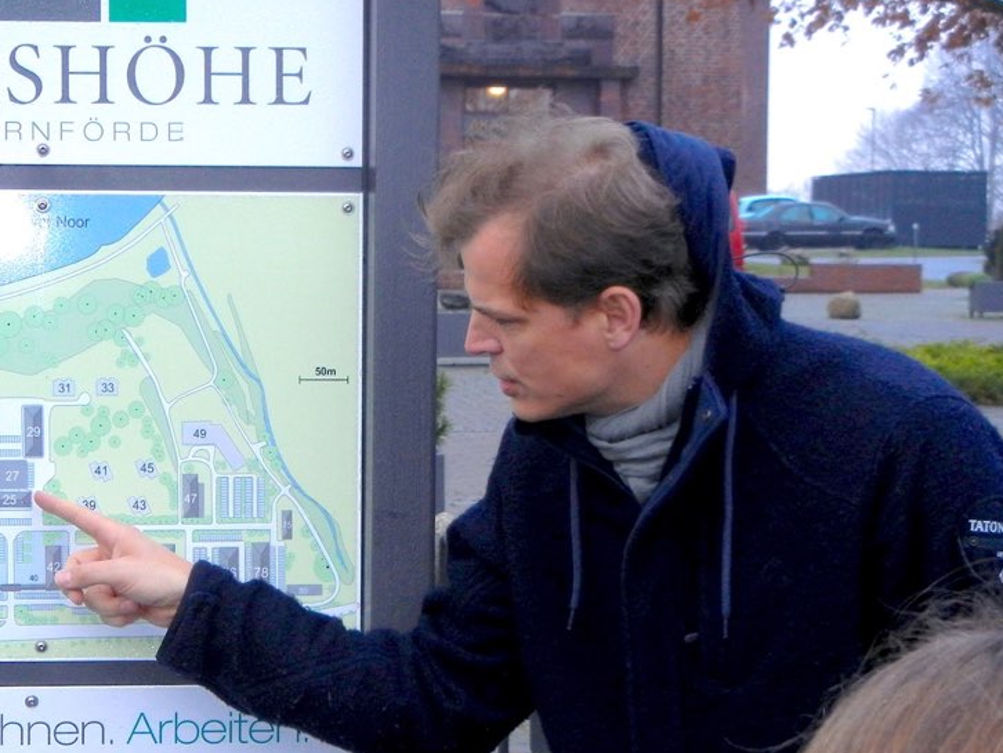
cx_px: 332
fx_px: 3014
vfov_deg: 14.2
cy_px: 430
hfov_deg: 18.8
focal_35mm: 104
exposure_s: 1/95.6
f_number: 4
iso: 160
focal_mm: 10.6
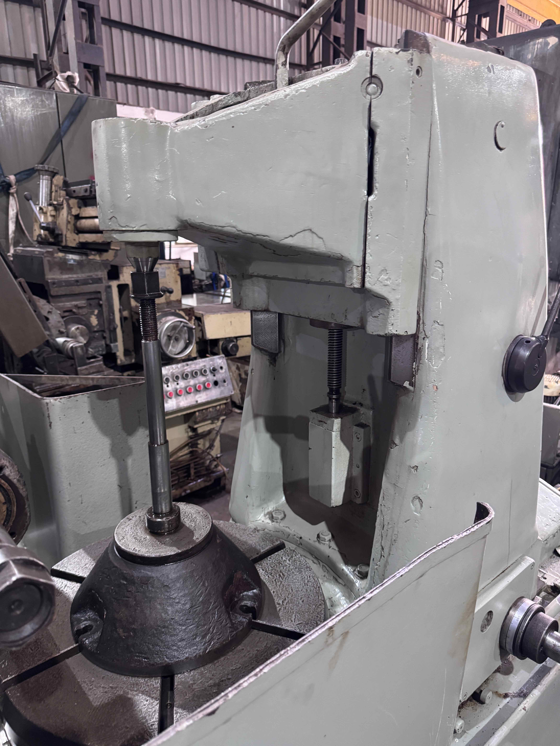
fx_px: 518
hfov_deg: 56.8
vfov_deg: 71.6
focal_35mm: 24
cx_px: 280
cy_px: 373
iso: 640
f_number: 1.78
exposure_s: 1/33
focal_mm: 6.76
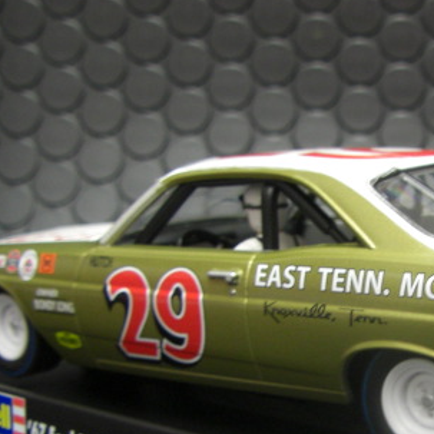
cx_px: 352
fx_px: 1007
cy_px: 325
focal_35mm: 71
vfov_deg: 24.1
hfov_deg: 23.9
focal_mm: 6.3
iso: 200
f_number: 3.4
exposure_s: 1/15
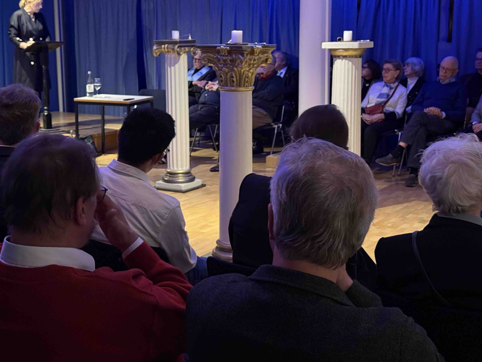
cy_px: 168
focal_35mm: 54
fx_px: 752
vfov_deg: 27.0
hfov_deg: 35.5
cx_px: 224
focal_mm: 6.76
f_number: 1.78
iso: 800
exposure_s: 1/20
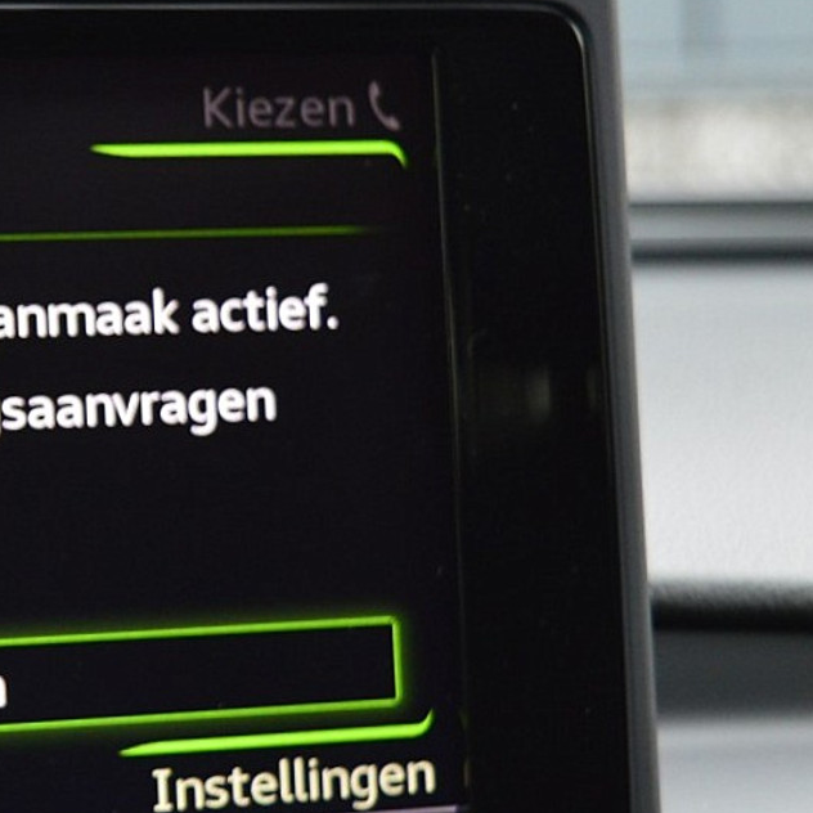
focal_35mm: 124
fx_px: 3295
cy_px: 367
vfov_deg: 14.1
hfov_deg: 13.3
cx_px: -408
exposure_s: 1/60
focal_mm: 32
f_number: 5
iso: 800
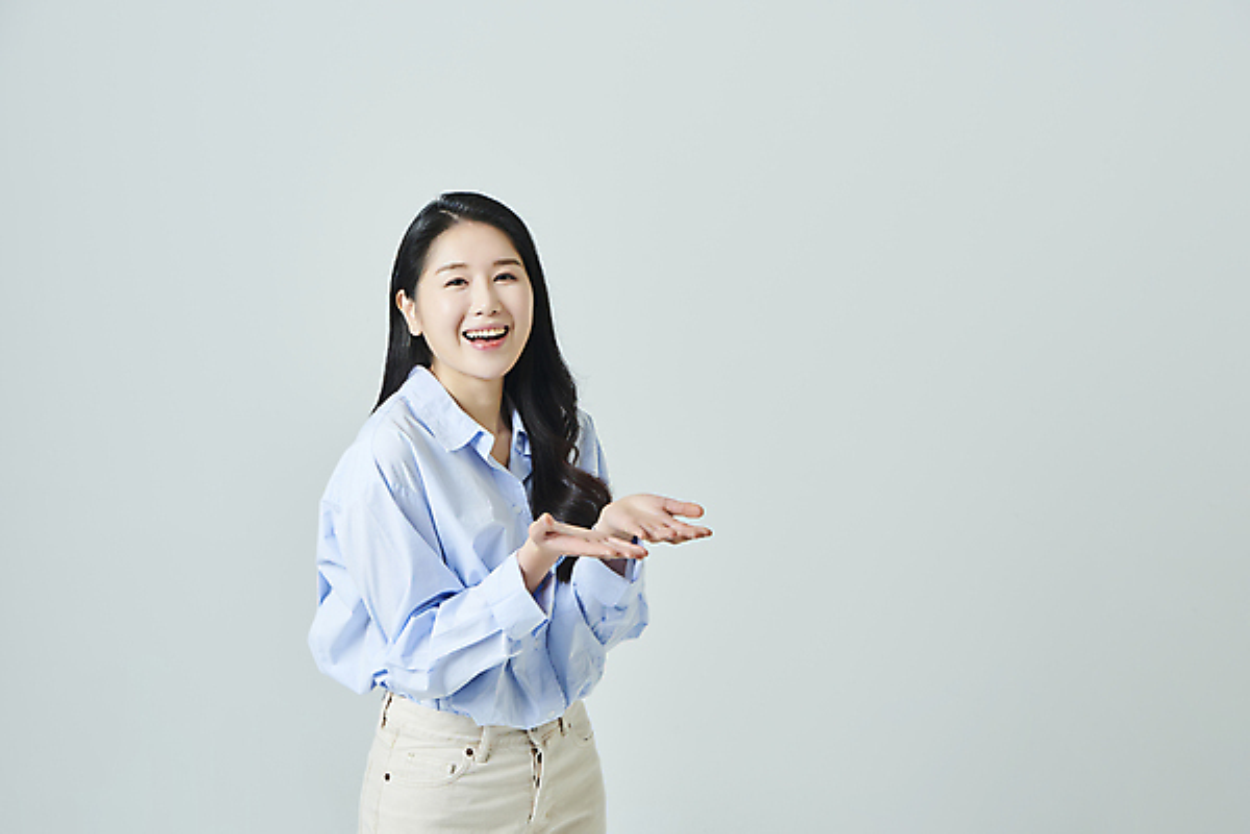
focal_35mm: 70
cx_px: 625
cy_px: 417
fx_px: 2430
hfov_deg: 28.8
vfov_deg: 19.5
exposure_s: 1/125
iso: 100
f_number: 11
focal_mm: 70
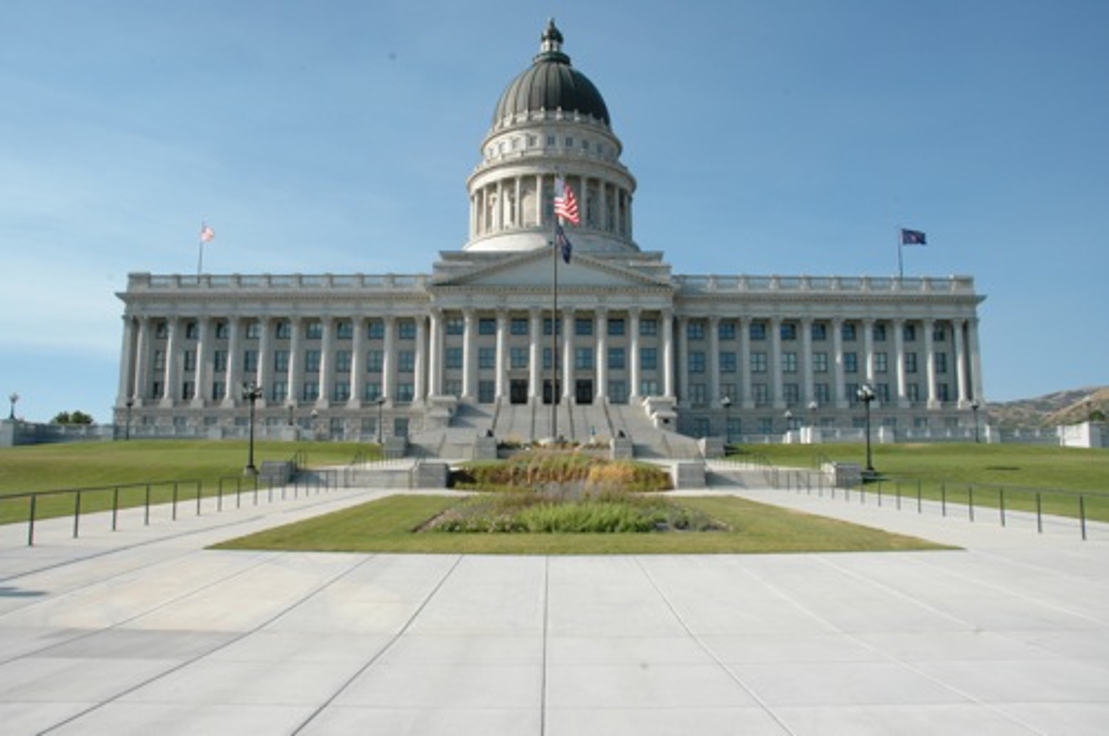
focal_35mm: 27
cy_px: 368
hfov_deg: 67.4
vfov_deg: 47.8
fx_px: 831
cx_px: 554
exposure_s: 1/250
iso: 200
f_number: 11
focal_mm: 18
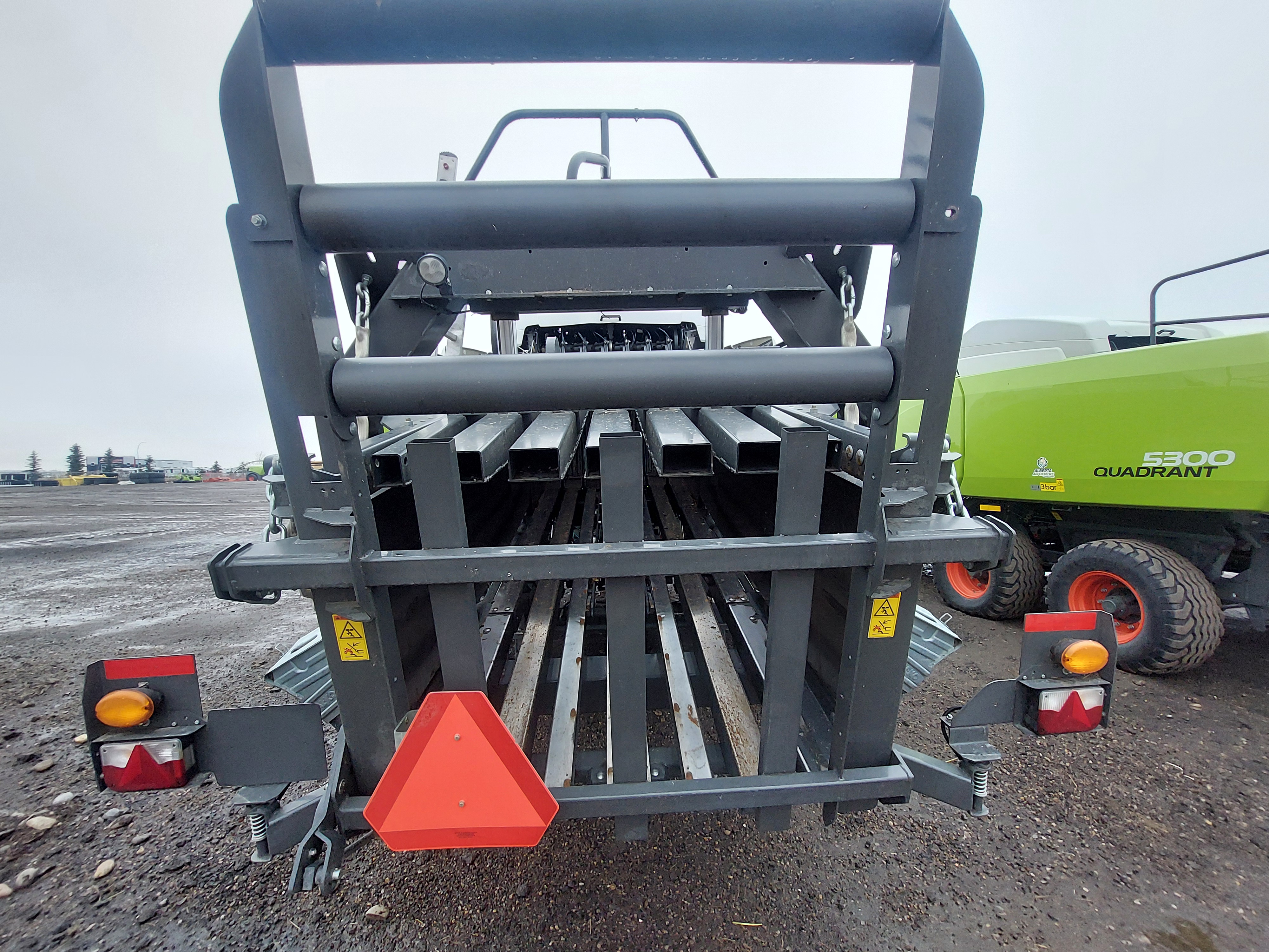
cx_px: 634
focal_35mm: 13
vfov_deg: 89.9
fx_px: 477
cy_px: 476
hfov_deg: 106.2
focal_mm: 1.74
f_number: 2.2
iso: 80
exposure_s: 1/60
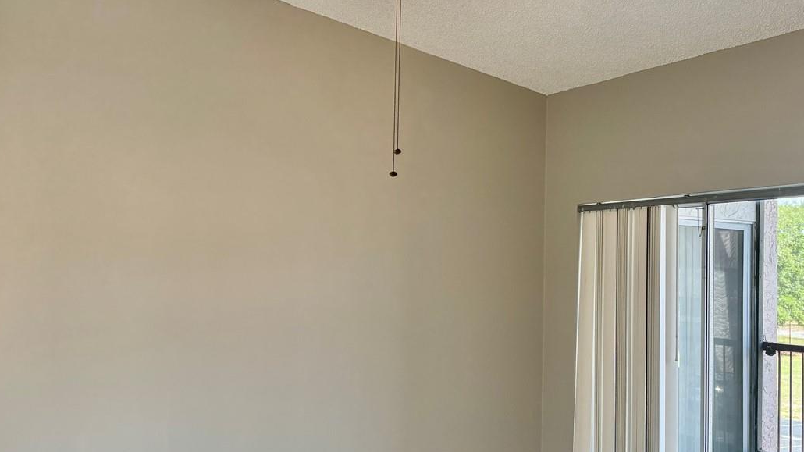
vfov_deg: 27.1
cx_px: 442
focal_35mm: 44
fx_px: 938
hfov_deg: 46.3
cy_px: 217
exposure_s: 1/152
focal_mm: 5.96
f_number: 1.6
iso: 64
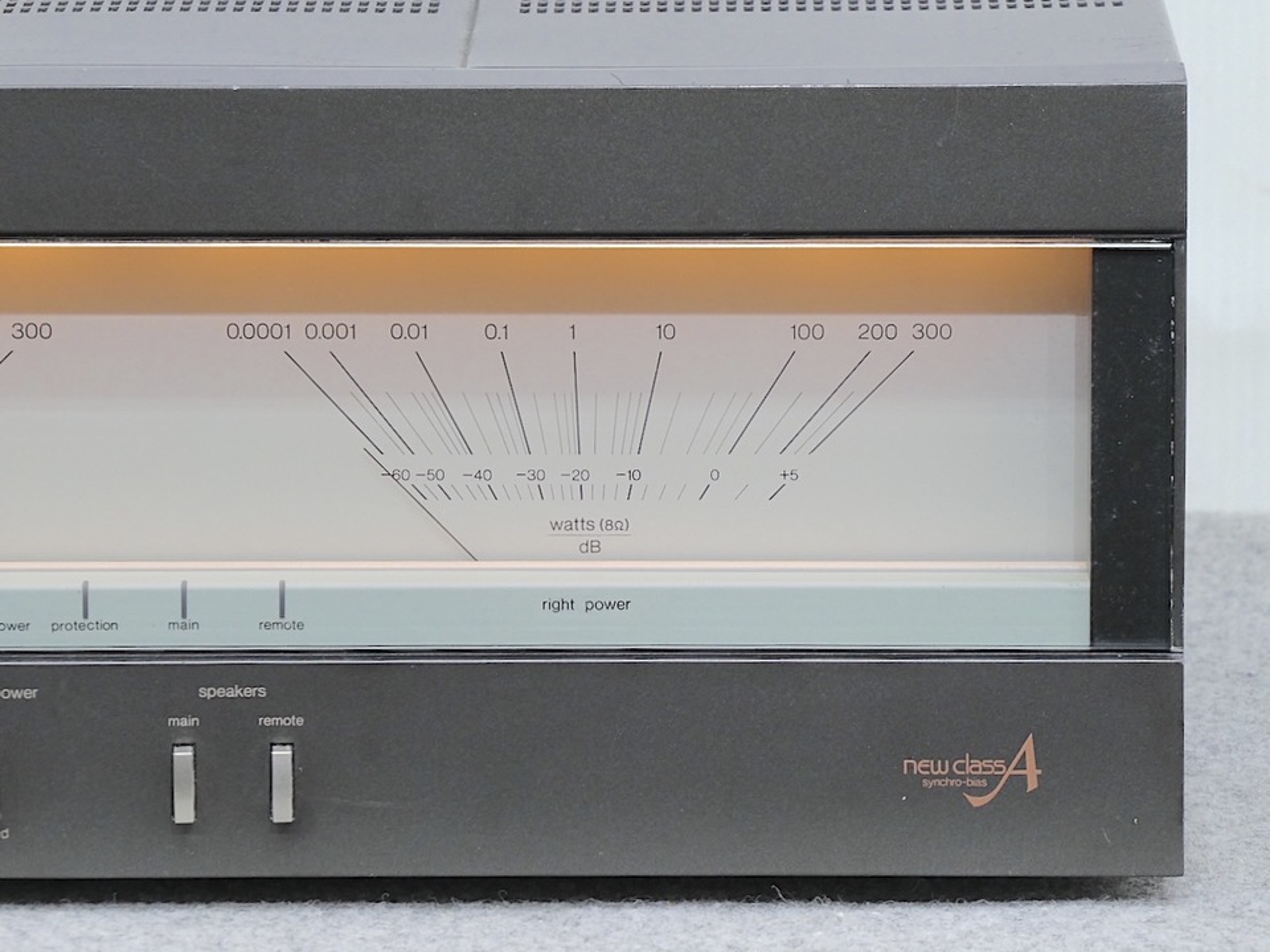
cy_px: 476
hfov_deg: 6.6
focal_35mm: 300
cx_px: 635
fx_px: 11006
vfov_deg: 5.0
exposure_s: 1/8
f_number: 5.8
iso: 200
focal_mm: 53.8
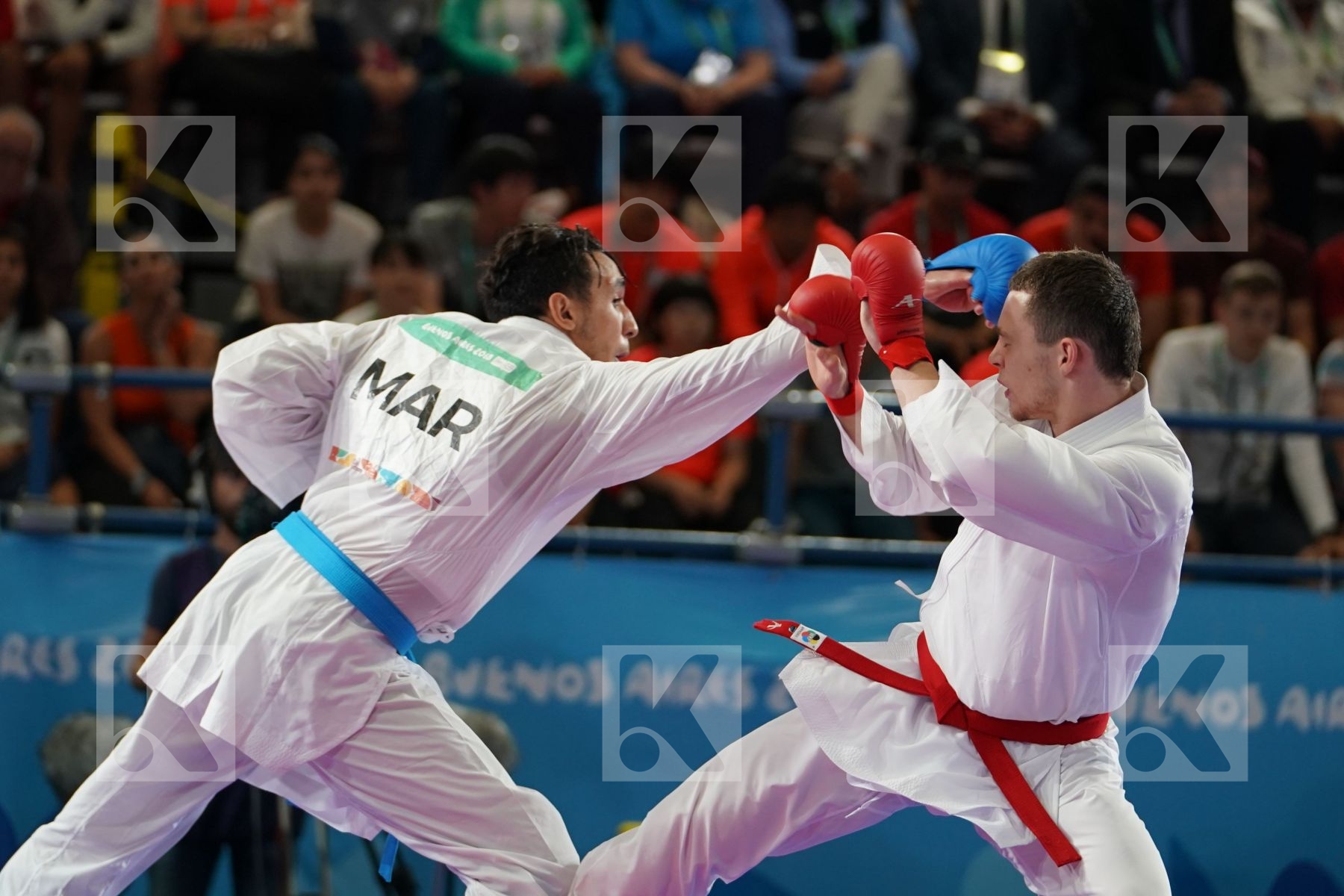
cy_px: 448
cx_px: 672
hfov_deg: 9.7
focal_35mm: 213
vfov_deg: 6.4
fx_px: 7951
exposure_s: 1/1000
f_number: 2.8
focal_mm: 142
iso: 1250
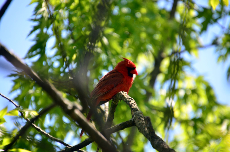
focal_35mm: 600
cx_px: 115
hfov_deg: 3.4
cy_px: 76
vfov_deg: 2.3
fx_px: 3825
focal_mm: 400
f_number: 6.3
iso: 400
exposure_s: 1/400
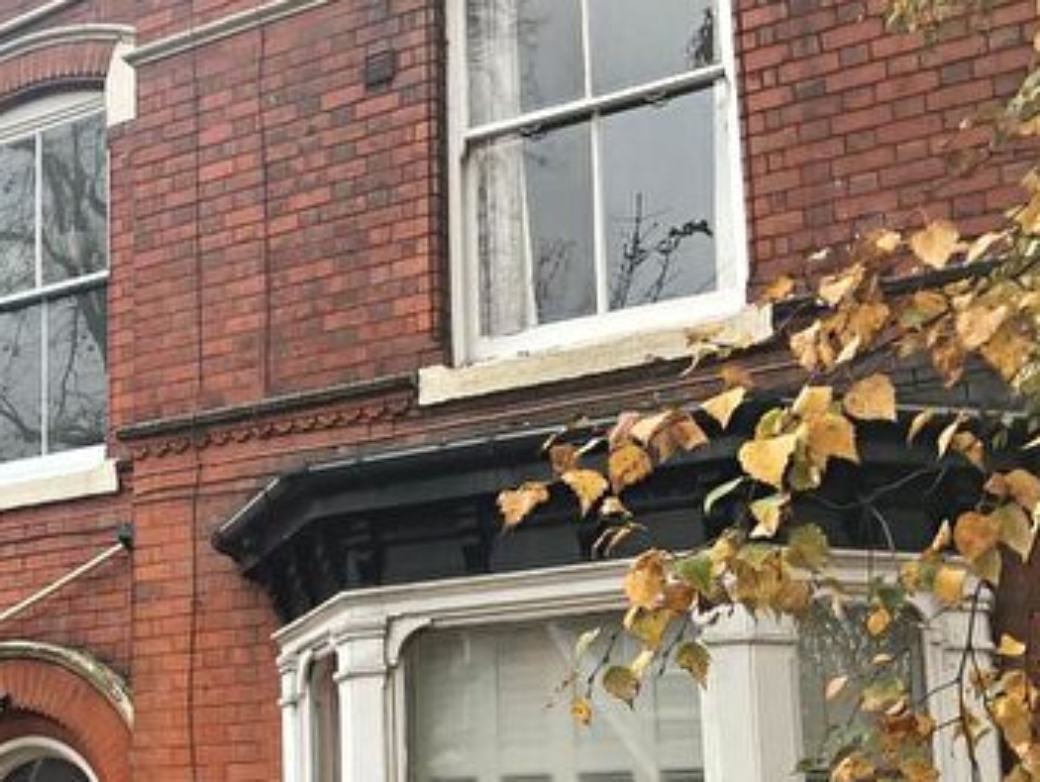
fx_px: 1744
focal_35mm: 58
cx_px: 83
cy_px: 638
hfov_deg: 31.5
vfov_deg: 24.8
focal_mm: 3
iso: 50
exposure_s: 1/120
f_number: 1.8
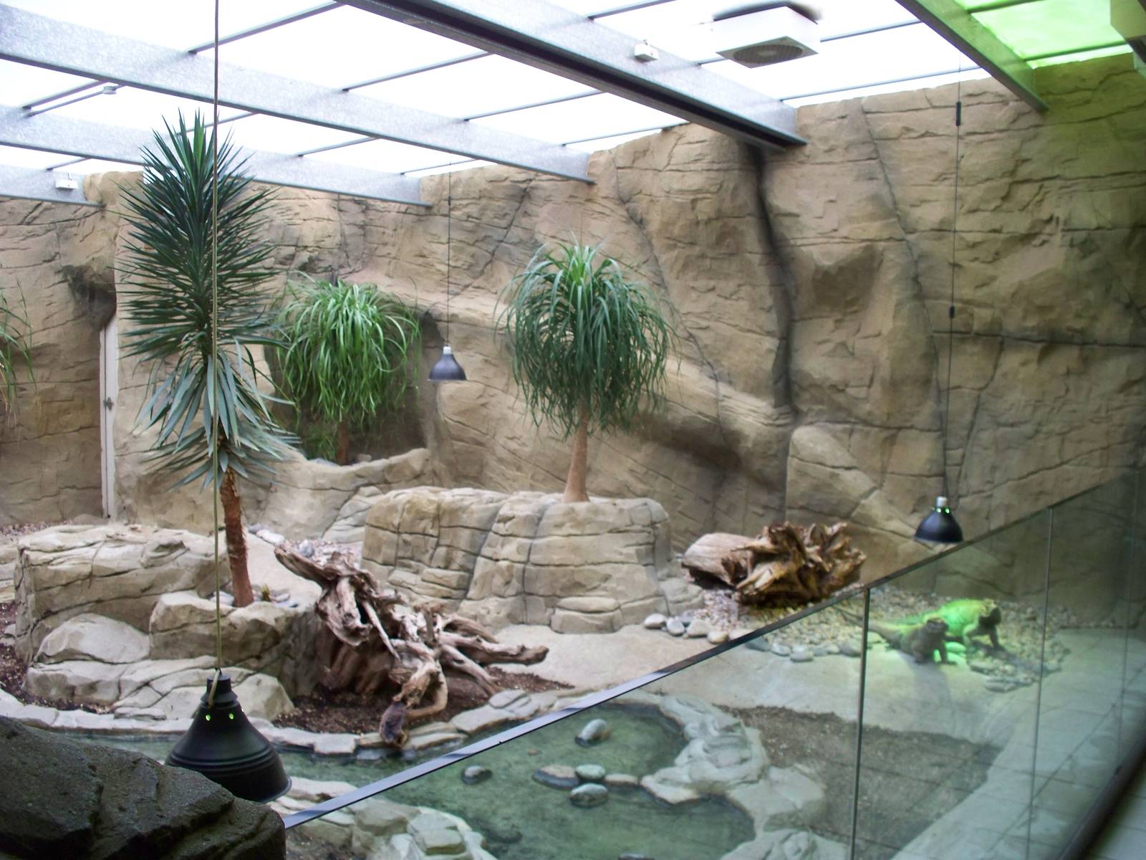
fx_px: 1192
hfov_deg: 51.4
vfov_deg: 39.7
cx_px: 573
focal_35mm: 36
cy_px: 430
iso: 200
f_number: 2.8
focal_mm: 7.54
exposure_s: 1/60
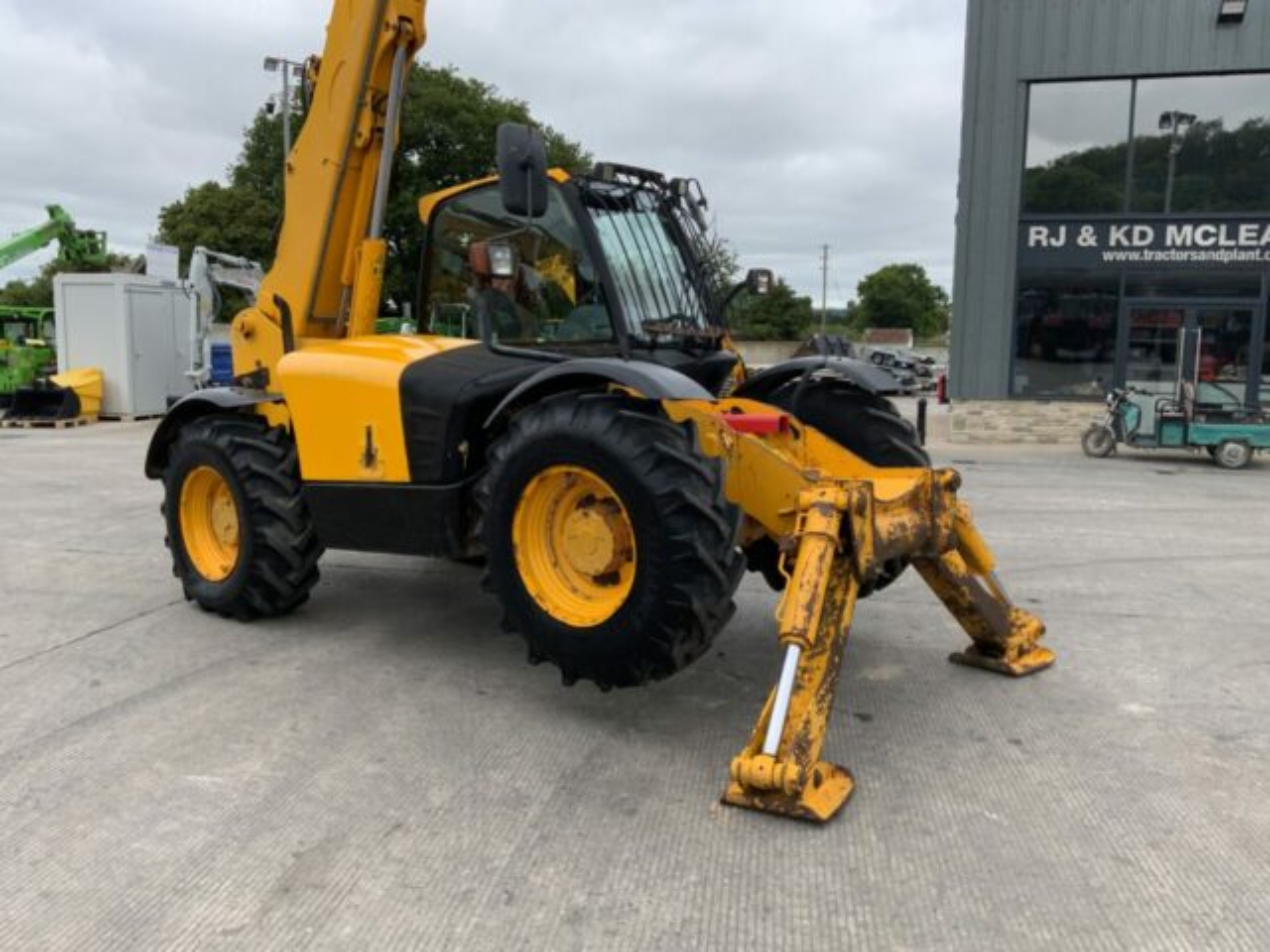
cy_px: 476
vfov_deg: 48.2
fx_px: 1064
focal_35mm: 29
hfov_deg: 61.7
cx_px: 635
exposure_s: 1/997
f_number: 1.8
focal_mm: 3
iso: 16
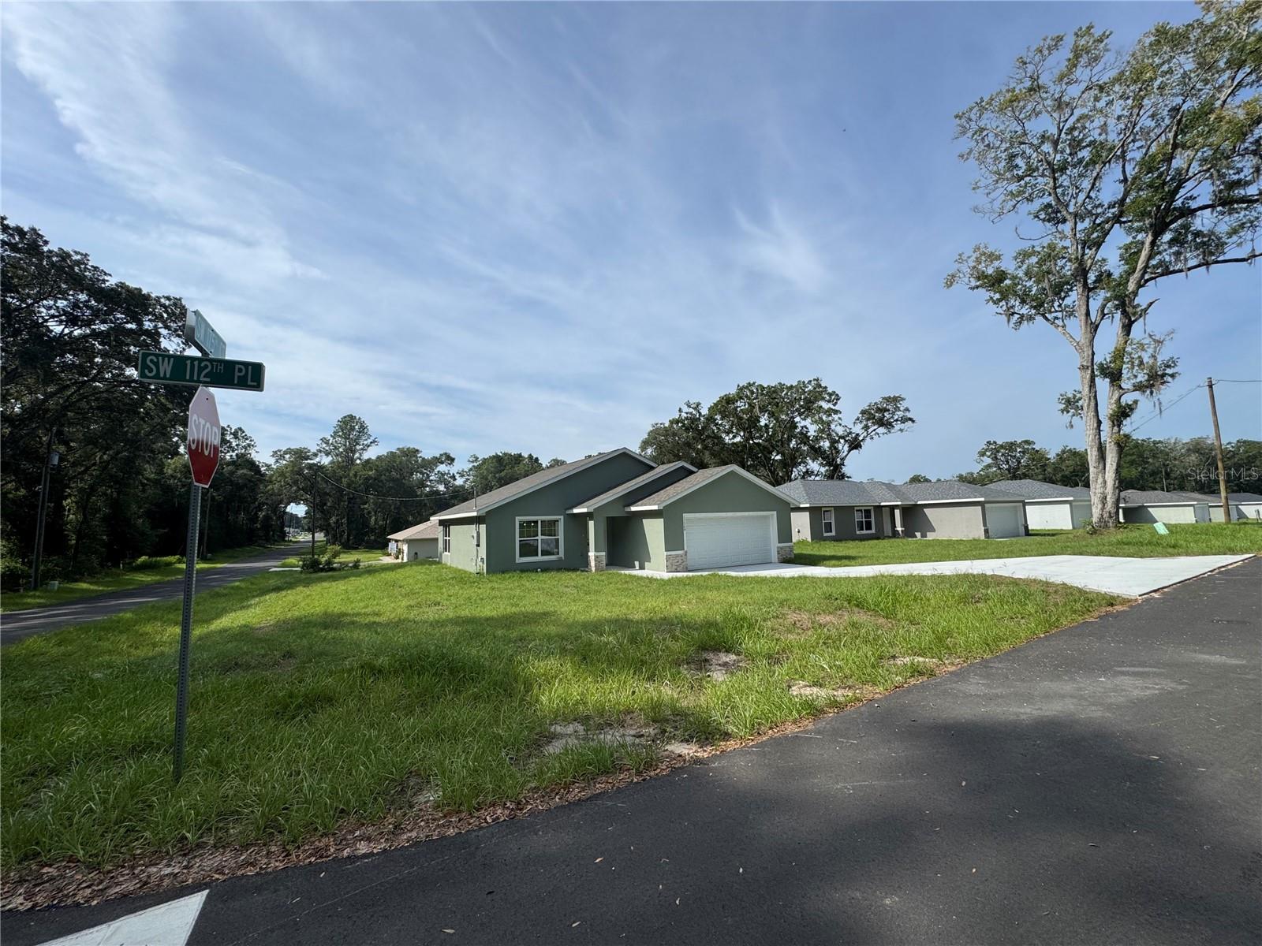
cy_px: 473
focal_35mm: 14
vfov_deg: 85.7
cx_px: 631
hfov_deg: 102.1
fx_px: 510
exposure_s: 1/2770
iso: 50
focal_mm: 2.22
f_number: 2.2
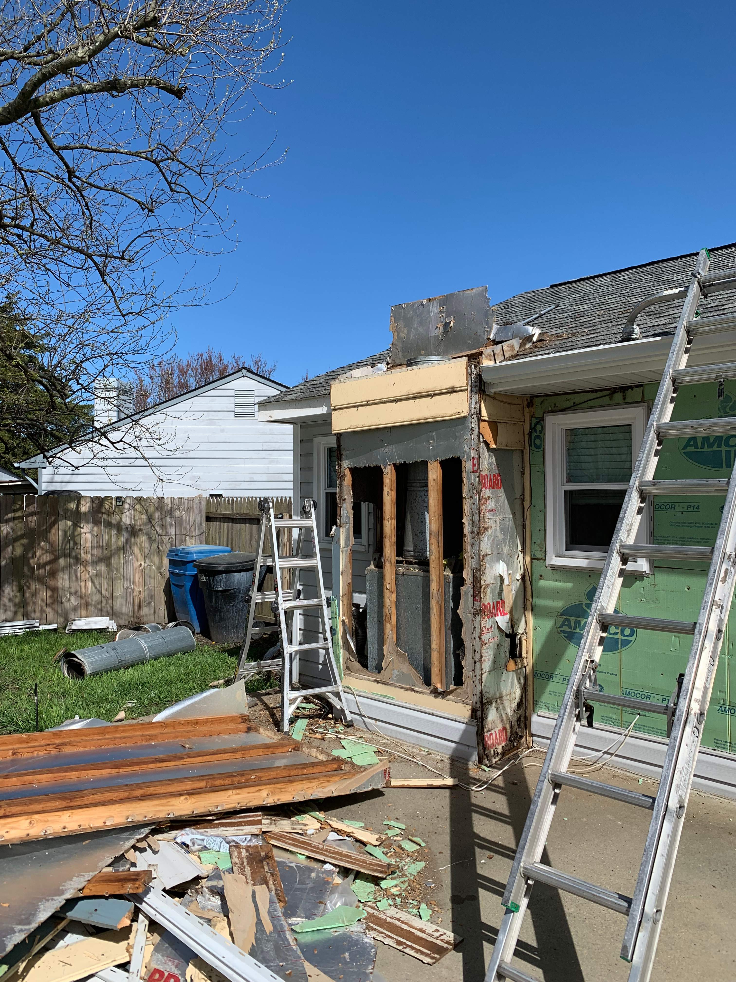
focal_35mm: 26
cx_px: 368
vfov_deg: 67.3
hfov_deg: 53.1
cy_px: 491
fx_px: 737
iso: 25
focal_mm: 4.25
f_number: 1.8
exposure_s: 1/2833
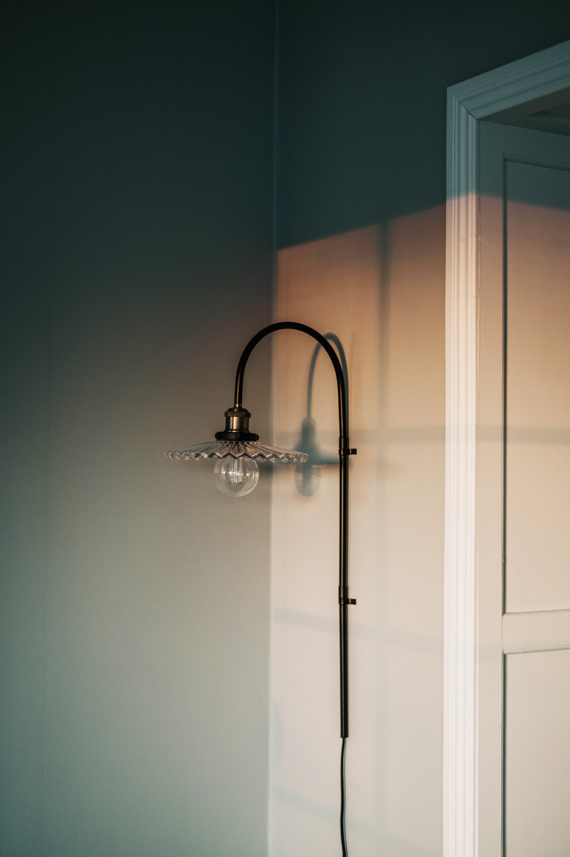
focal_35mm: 50
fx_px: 1189
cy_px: 428
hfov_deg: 27.0
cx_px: 285
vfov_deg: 39.6
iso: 400
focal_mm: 50
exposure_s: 1/125
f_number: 2.2
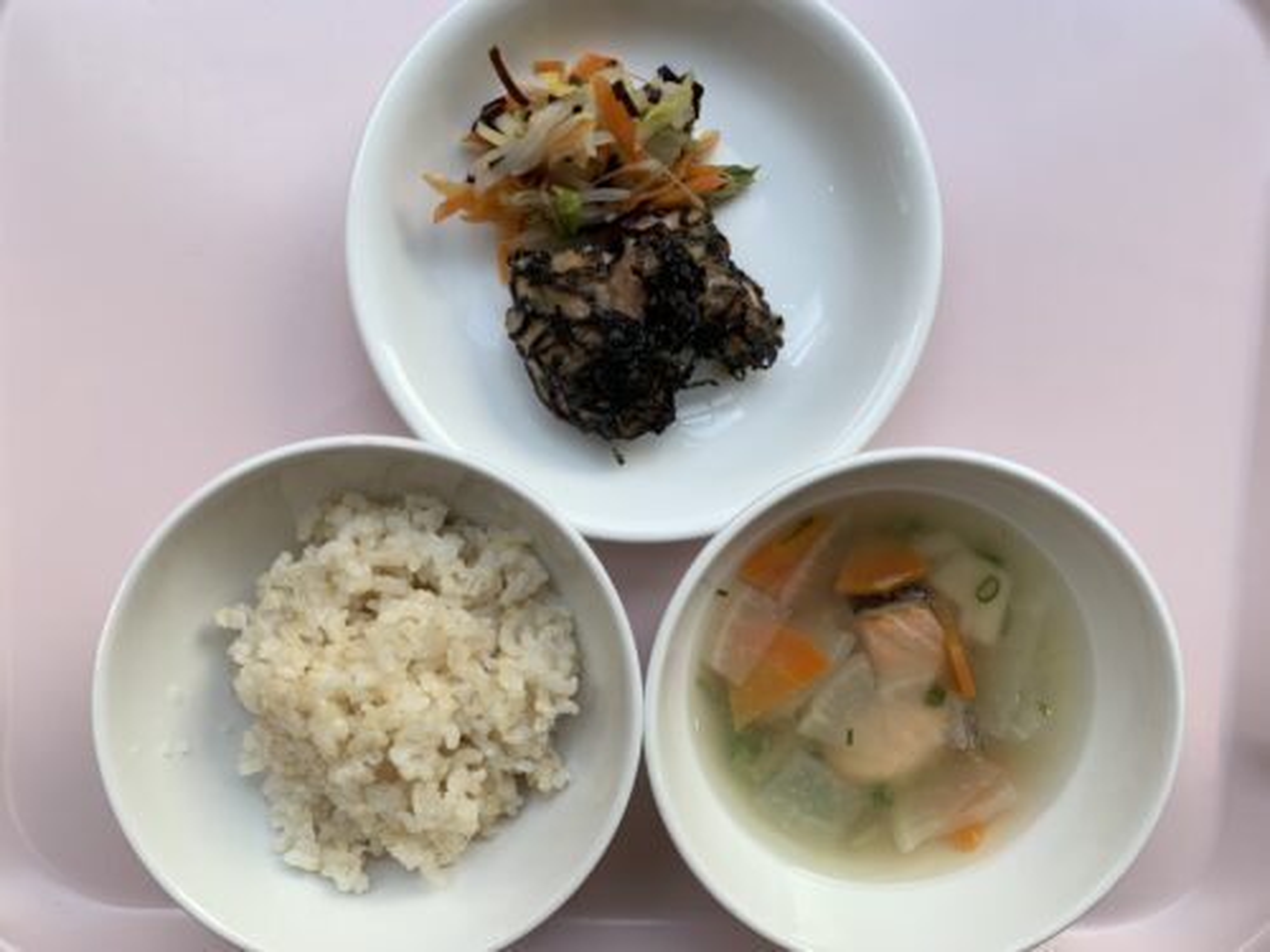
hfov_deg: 67.3
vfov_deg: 53.1
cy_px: 476
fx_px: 954
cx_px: 635
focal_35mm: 26
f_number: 1.8
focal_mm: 4.25
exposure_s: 1/122
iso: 25
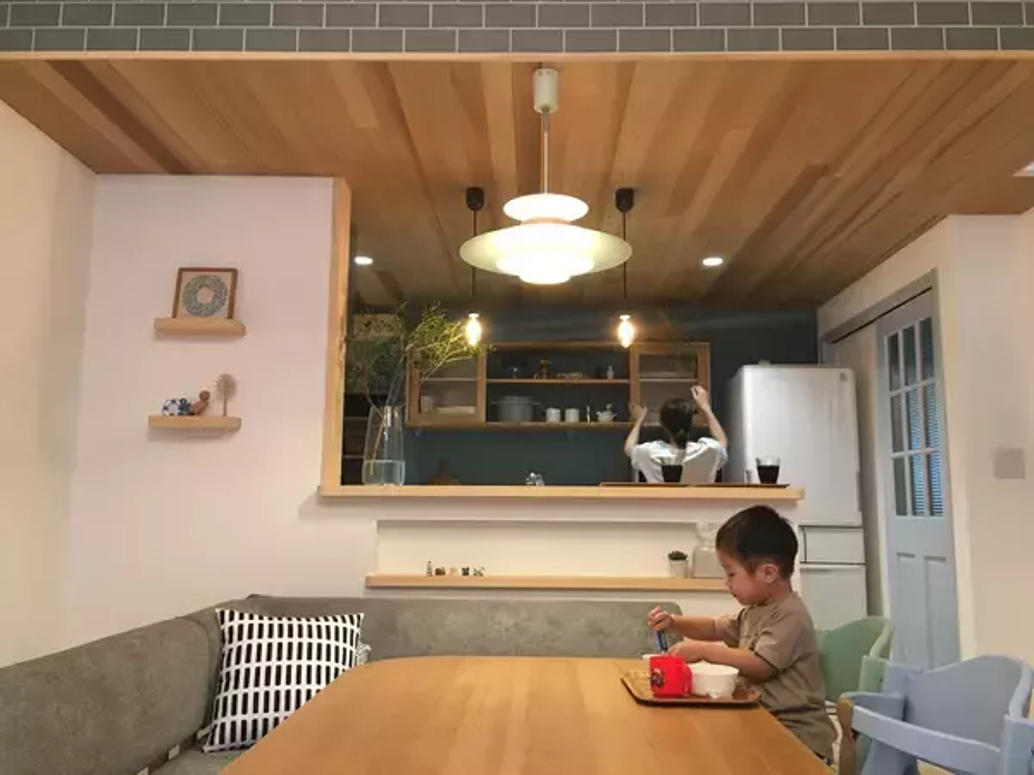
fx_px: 866
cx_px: 517
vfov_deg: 48.2
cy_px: 388
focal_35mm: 29
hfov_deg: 61.7
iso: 100
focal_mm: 4.15
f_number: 2.2
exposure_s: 1/30
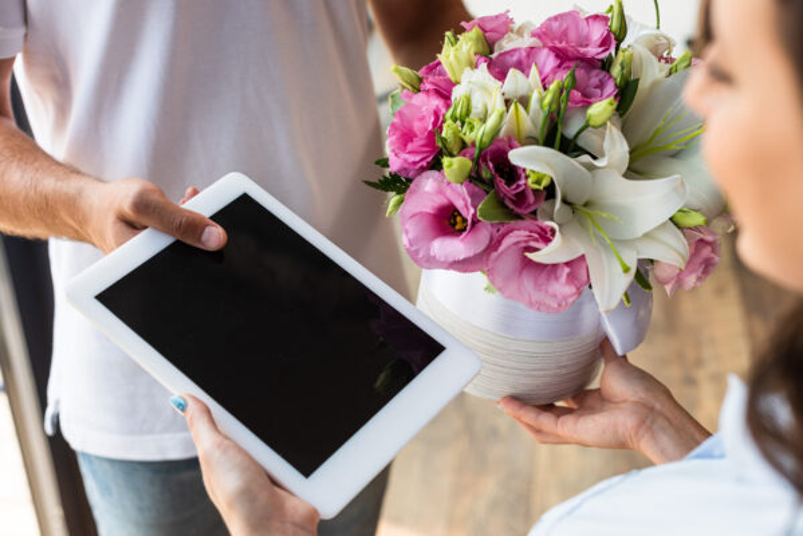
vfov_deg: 27.0
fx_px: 1116
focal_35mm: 50
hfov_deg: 39.6
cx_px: 402
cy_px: 268
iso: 100
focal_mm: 50
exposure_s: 1/200
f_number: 4
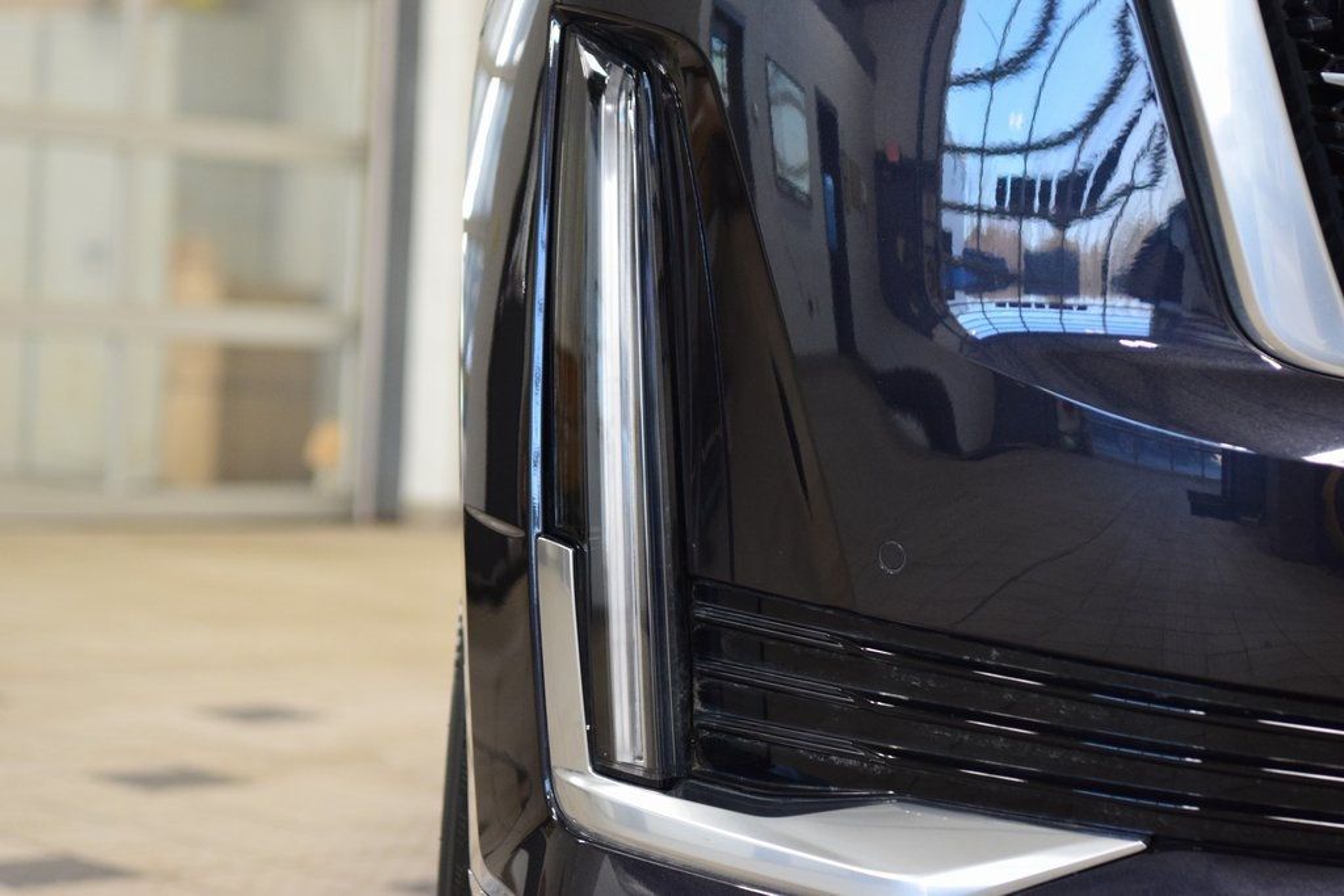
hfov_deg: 22.6
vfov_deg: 15.2
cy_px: 448
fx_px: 3360
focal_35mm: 90
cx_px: 672
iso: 1600
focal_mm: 60
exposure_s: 1/125
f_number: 3.5
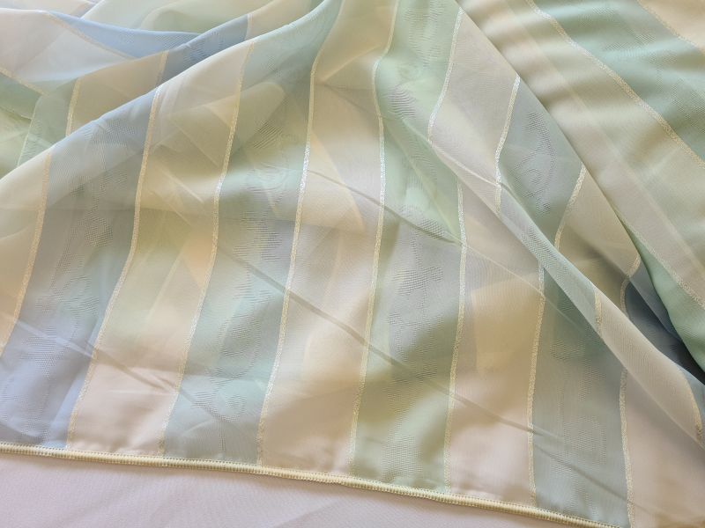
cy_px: 264
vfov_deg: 53.1
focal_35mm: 26
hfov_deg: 67.3
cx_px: 352
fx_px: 530
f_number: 1.8
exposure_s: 1/202
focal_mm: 5.4
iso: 50
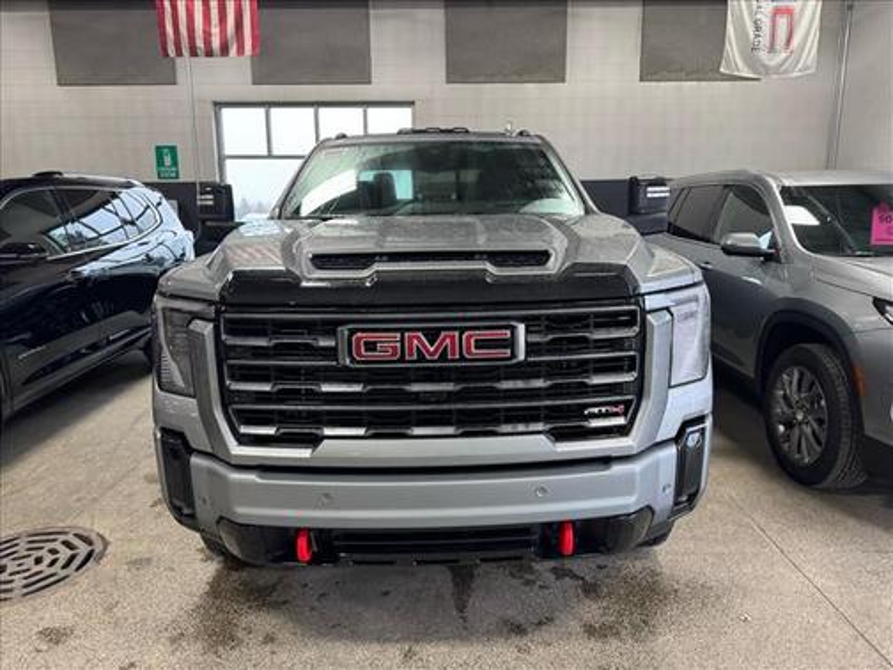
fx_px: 619
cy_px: 335
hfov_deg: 71.6
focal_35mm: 24
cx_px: 446
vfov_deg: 56.8
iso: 160
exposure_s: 1/60
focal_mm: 6.76
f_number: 1.78
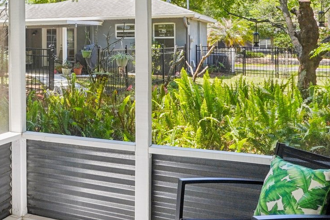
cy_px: 51
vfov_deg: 28.2
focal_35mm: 47
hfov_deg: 36.1
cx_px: -27
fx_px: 431
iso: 400
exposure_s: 1/25
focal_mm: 17
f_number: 18
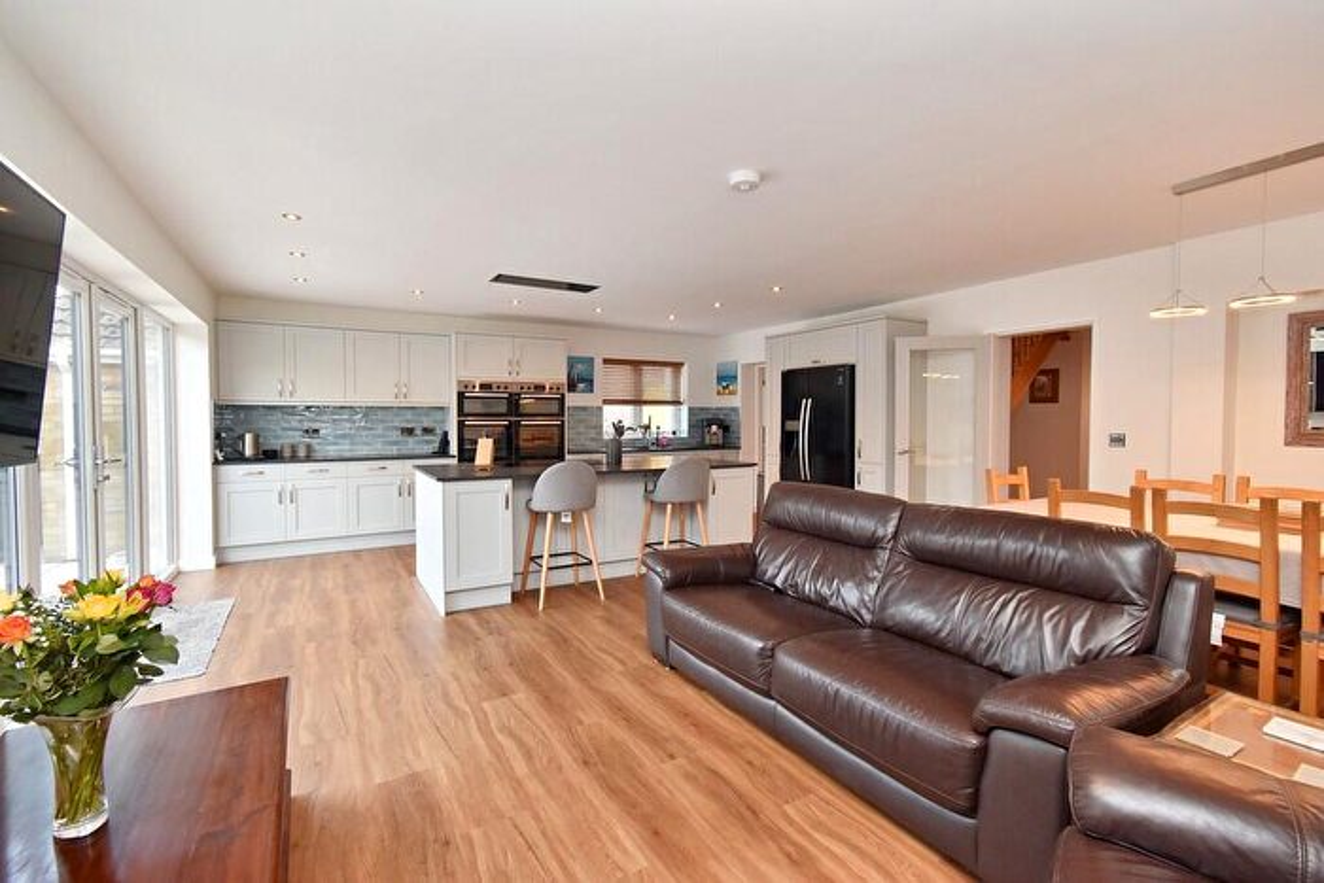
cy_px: 442
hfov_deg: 100.4
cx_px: 662
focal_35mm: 15
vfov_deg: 77.4
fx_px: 552
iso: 800
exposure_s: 1/60
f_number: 7.1
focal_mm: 10
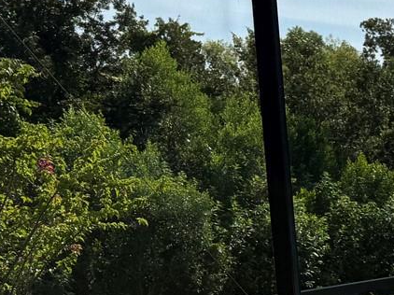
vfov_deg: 15.3
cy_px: 413
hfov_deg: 18.8
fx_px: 1035
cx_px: 599
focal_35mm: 91
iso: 80
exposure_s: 1/5319
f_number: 1.78
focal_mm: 6.76
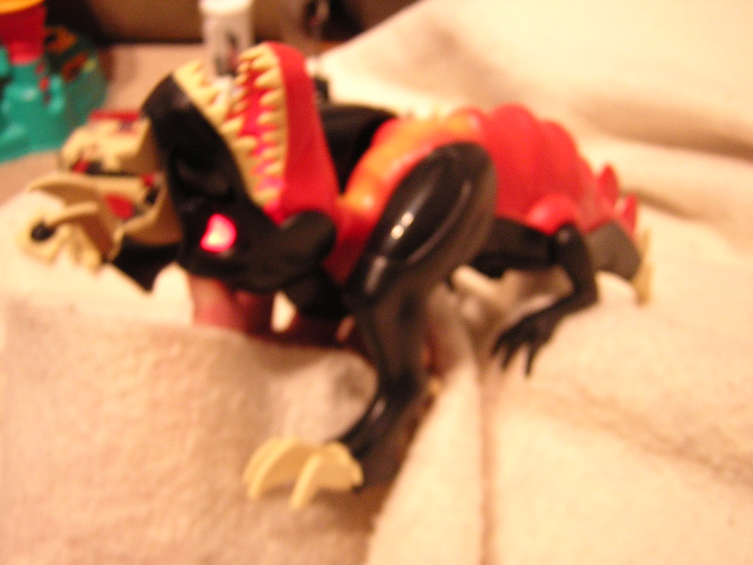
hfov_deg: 51.4
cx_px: 376
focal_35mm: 36
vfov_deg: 39.7
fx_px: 783
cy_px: 282
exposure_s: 1/1.7
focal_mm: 4.7
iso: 400
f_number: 2.6
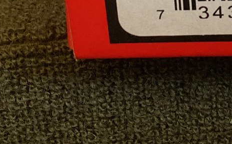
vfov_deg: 11.6
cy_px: -90
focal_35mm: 107
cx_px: 266
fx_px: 676
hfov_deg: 18.6
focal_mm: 3.3
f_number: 2.4
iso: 125
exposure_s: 1/50
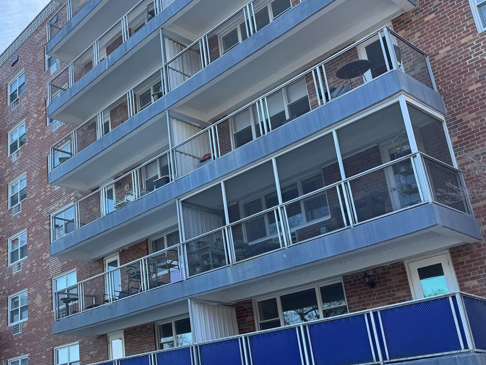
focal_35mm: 42
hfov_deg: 42.1
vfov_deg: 34.1
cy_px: 233
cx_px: 76
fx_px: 590
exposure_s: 1/470
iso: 80
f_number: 1.78
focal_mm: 6.76
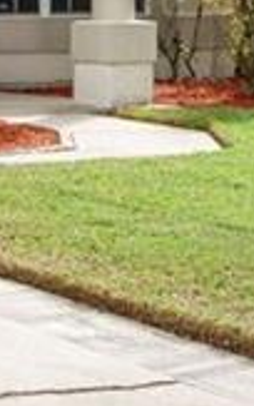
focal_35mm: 160
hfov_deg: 7.3
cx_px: -503
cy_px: -30
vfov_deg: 12.9
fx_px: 1771
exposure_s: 1/160
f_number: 10
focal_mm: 16
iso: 100
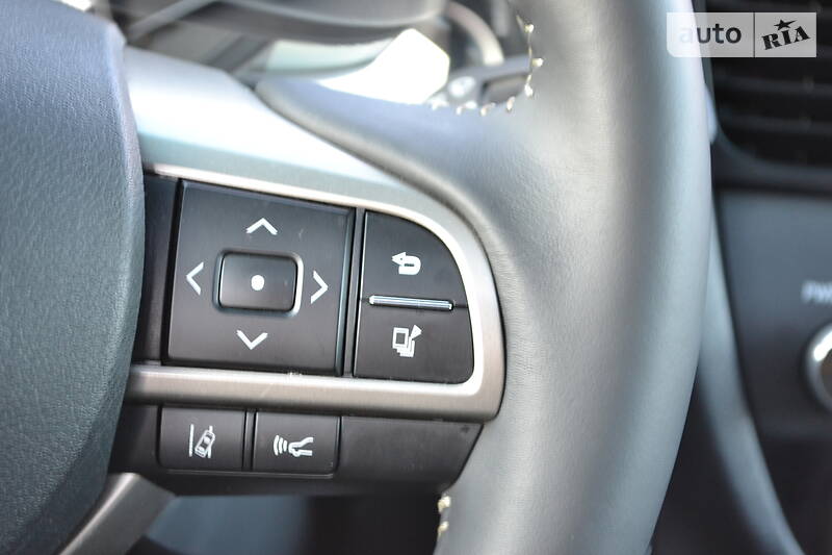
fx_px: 1906
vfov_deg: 16.5
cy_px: 278
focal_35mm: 82
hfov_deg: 24.6
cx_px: 416
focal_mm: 55
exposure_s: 1/6
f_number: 5.6
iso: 800
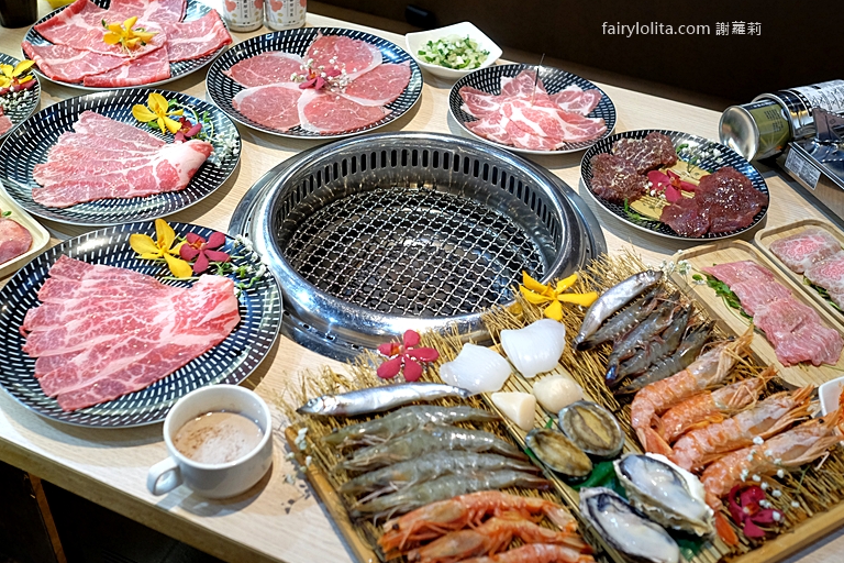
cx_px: 362
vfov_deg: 32.6
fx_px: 961
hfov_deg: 47.3
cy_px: 252
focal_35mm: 41
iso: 1600
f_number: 3.2
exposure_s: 1/60
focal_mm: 23
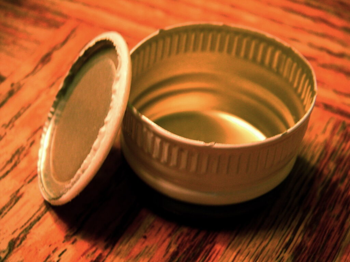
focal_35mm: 74
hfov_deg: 26.3
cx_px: 175
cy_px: 131
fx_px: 748
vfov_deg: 19.9
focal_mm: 9.6
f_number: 3.4
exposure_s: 1/2
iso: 100
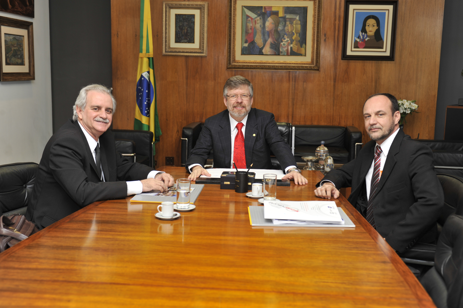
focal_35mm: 45
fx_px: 578
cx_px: 232
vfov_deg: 29.8
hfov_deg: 43.6
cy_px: 154
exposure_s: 1/60
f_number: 5.6
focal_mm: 45
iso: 400
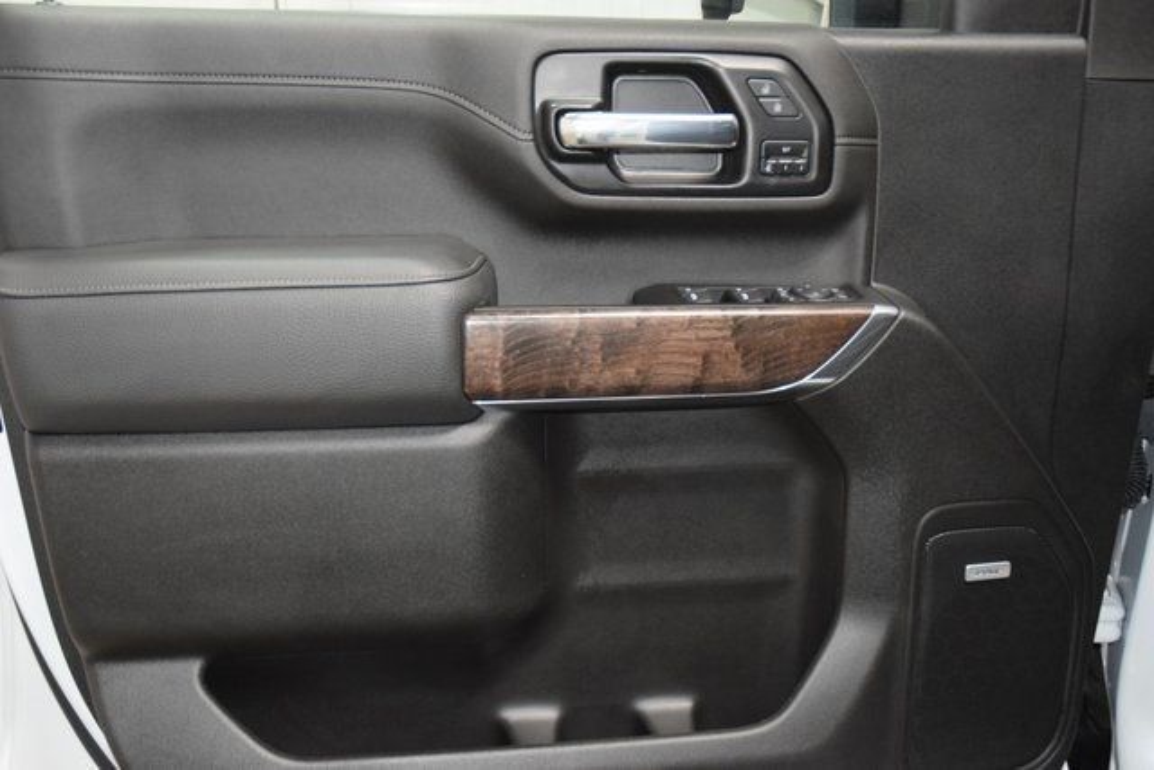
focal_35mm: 36
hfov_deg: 53.1
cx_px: 577
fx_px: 1154
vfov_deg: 36.9
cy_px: 385
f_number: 3.8
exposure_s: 1/100
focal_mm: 24
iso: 3200
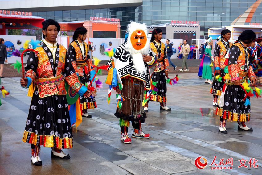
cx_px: 131
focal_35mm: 58
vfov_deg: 23.4
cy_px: 88
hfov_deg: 34.5
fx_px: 422
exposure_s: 1/400
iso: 125
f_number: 4
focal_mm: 21.53
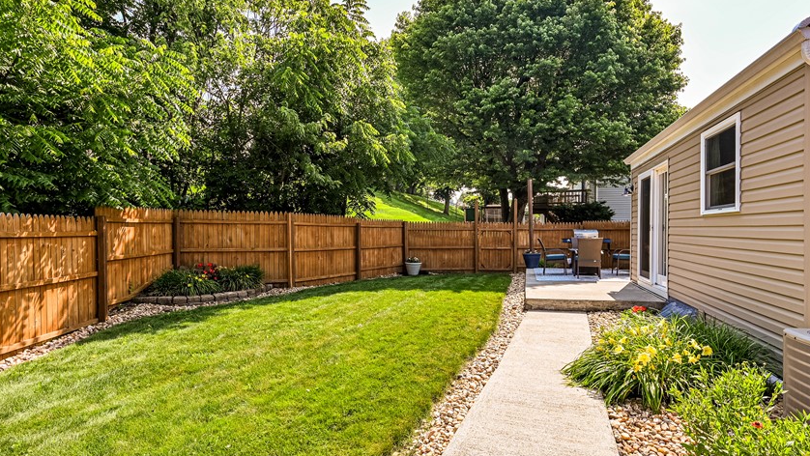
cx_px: 430
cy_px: 236
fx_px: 408
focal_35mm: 19
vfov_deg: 58.4
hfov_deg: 89.4
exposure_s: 1/125
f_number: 8
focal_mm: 14
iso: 100
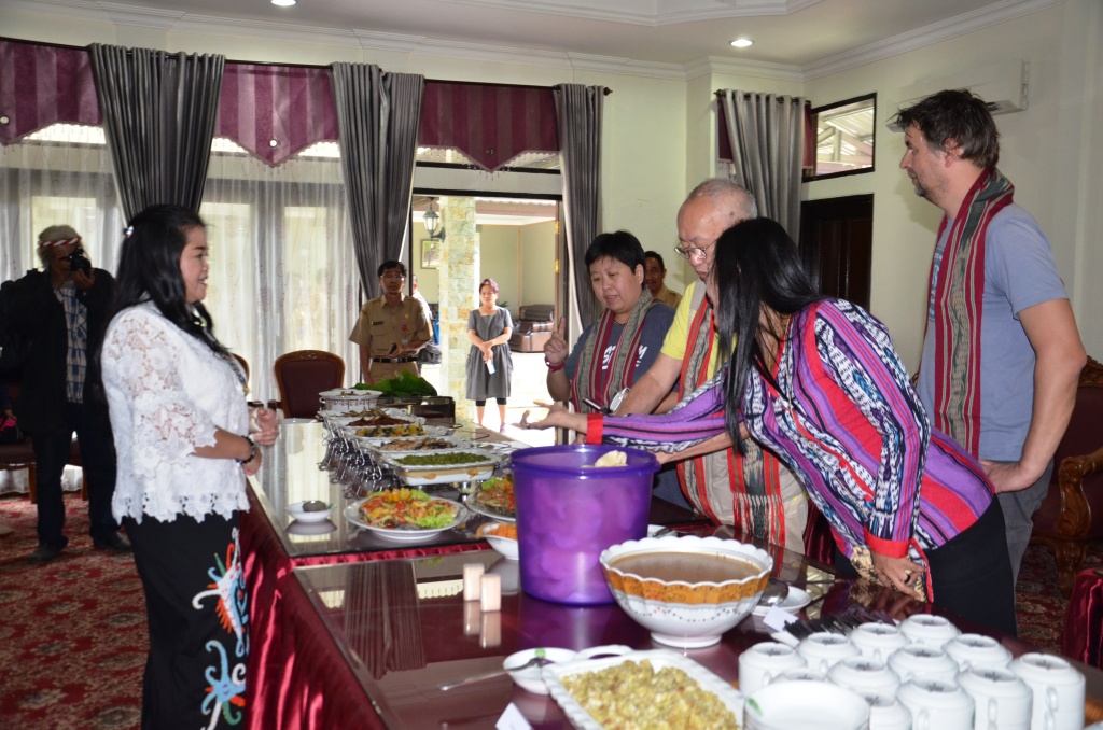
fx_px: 963
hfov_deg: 59.6
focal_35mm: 32
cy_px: 365
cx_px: 552
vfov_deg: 41.5
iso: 800
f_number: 3.8
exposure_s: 1/60
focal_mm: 21
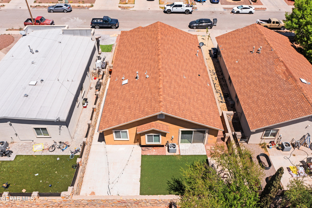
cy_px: 104
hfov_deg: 65.5
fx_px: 243
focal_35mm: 28
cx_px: 156
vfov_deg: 46.4
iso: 100
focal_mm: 10.26
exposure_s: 1/800
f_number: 6.3
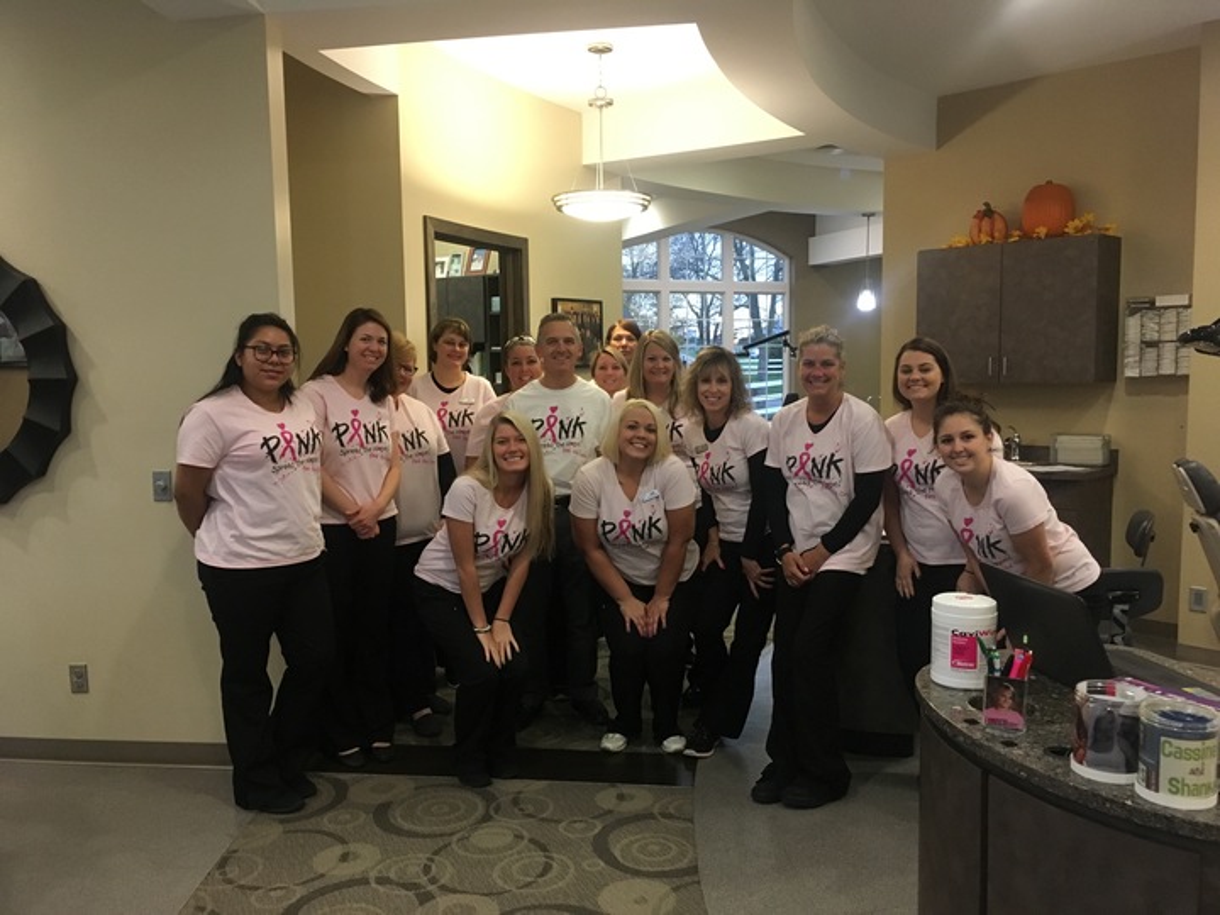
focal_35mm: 29
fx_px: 1022
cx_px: 610
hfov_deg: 61.7
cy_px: 458
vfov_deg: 48.2
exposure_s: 1/30
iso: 200
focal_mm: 4.15
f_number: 2.2
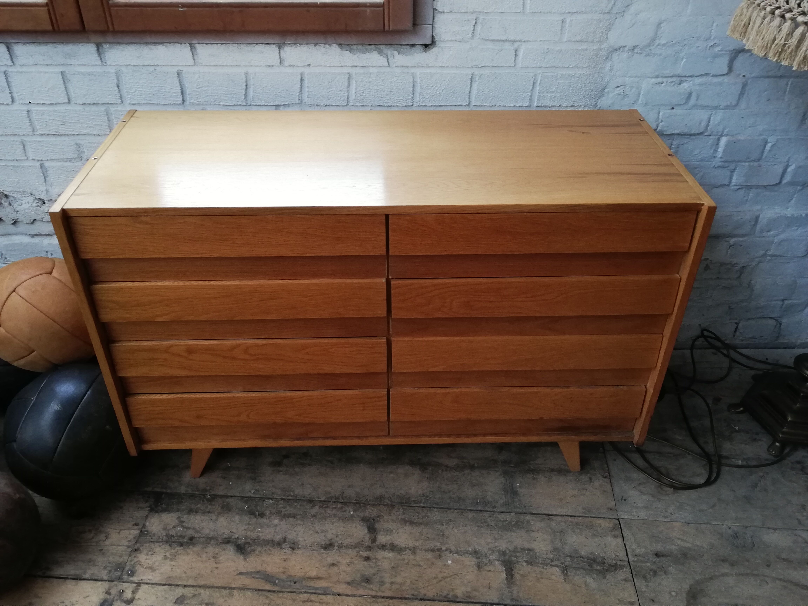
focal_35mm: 29
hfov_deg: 61.7
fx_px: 677
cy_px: 303
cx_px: 404
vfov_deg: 48.2
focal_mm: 3.81
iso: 250
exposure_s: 1/33.3
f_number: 2.2
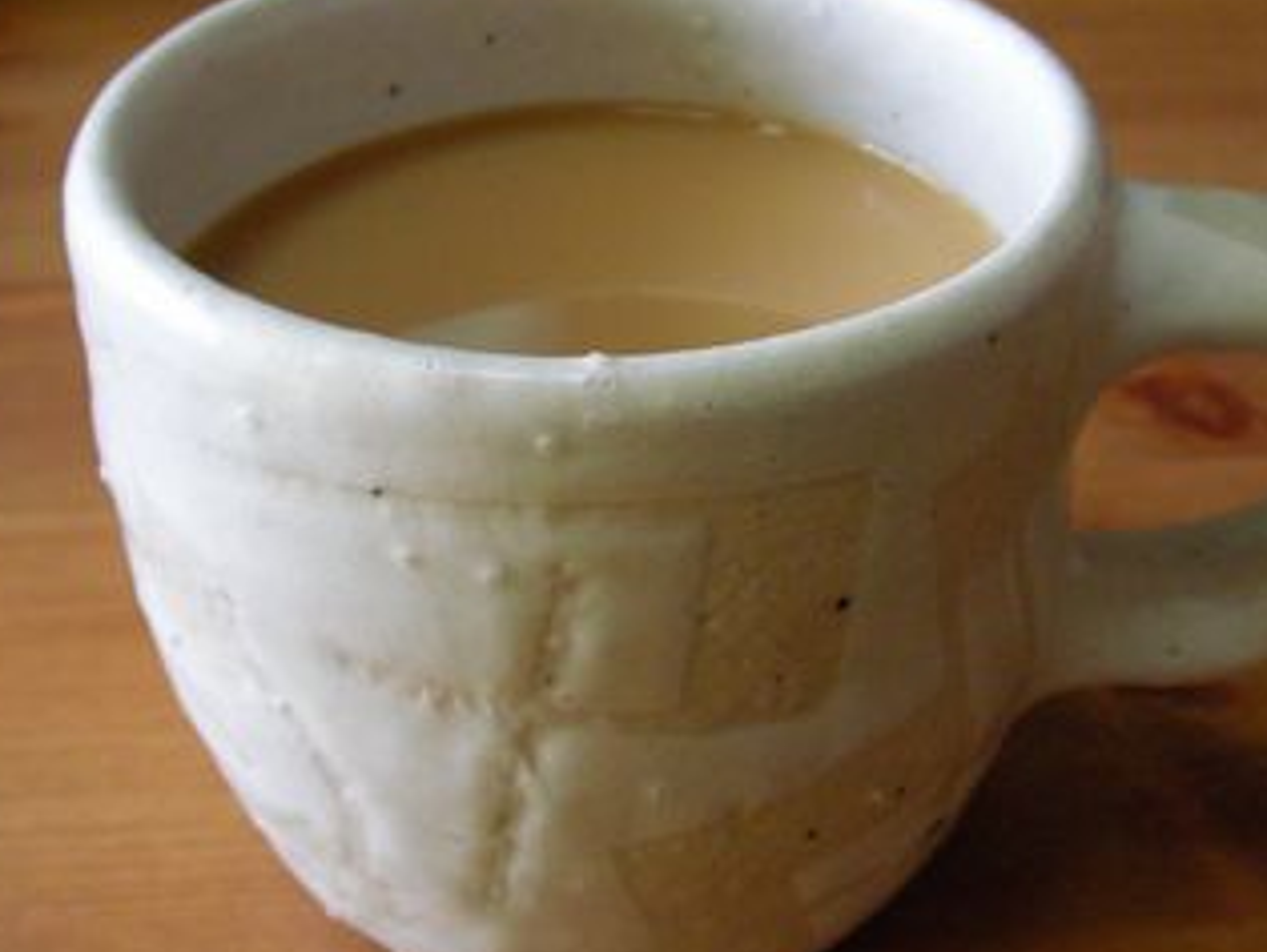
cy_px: 490
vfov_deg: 28.1
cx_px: 680
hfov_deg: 36.8
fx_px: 1905
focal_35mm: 52
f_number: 3.5
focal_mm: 6.3
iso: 400
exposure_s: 1/140
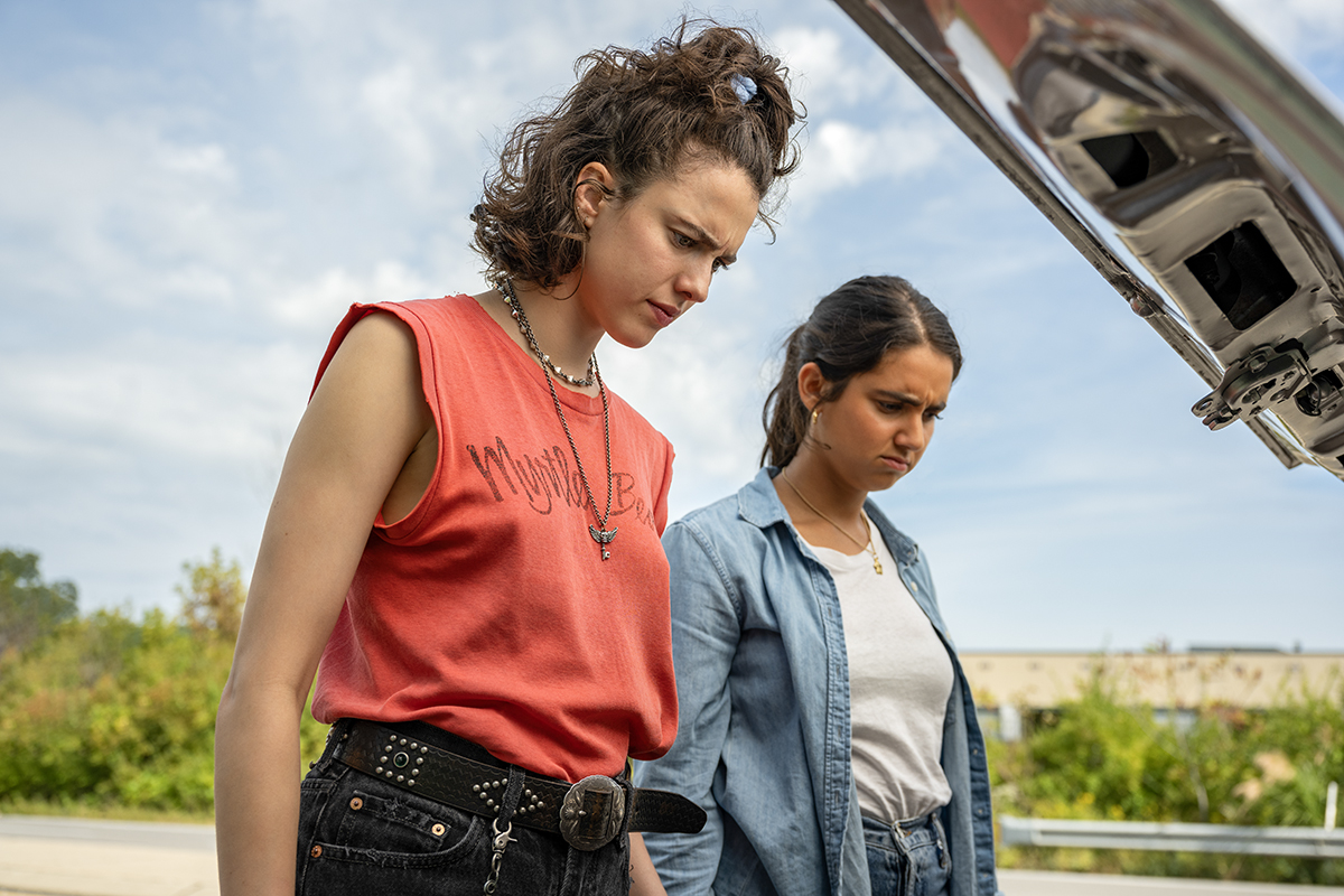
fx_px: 1456
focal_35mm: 39
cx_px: 672
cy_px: 448
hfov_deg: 49.6
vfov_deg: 34.2
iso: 140
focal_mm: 39
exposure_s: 1/750
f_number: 4
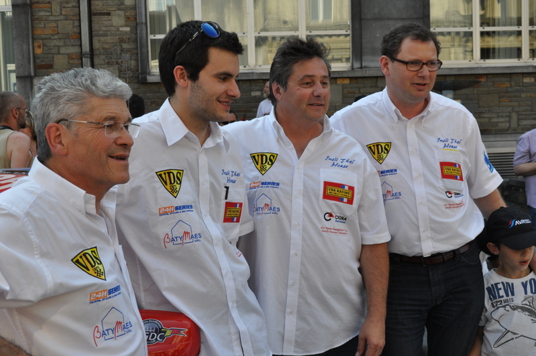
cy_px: 178
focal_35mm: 51
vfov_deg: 26.4
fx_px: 759
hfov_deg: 38.9
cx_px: 268
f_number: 9
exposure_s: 1/320
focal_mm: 34
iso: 320
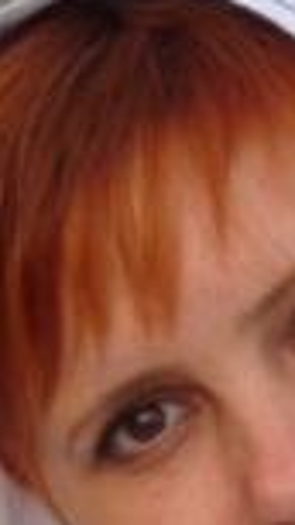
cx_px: 408
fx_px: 3812
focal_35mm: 274
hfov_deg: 4.4
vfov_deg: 7.8
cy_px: 480
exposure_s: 1/100
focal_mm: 15.2
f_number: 5.5
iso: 125
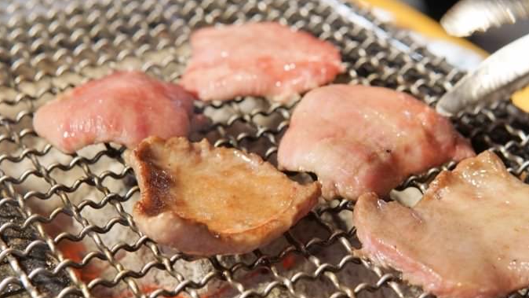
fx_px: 982
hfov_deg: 30.1
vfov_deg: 17.2
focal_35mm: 70
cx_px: 286
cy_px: 199
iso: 500
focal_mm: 30
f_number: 4
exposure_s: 1/60
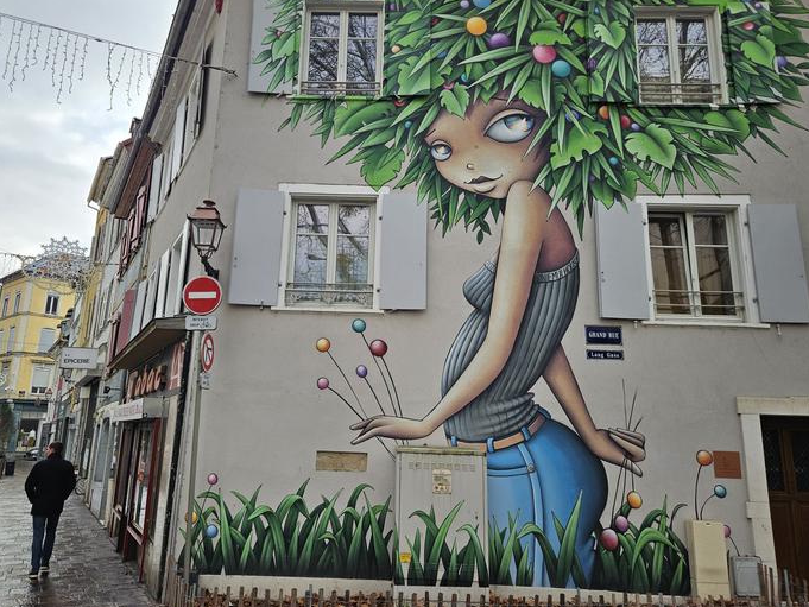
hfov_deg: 65.2
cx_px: 375
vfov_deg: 51.4
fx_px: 631
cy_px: 295
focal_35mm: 27
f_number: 1.8
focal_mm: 5.4
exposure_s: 1/425
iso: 25
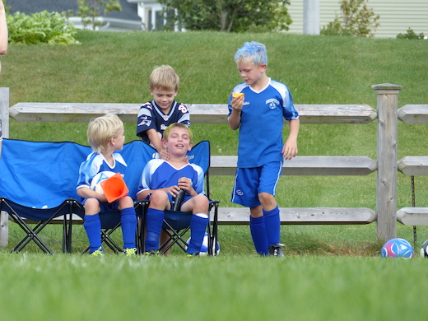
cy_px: 157
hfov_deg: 3.3
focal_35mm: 602
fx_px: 7443
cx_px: 212
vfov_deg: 2.5
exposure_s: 1/250
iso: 100
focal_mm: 105.6
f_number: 4
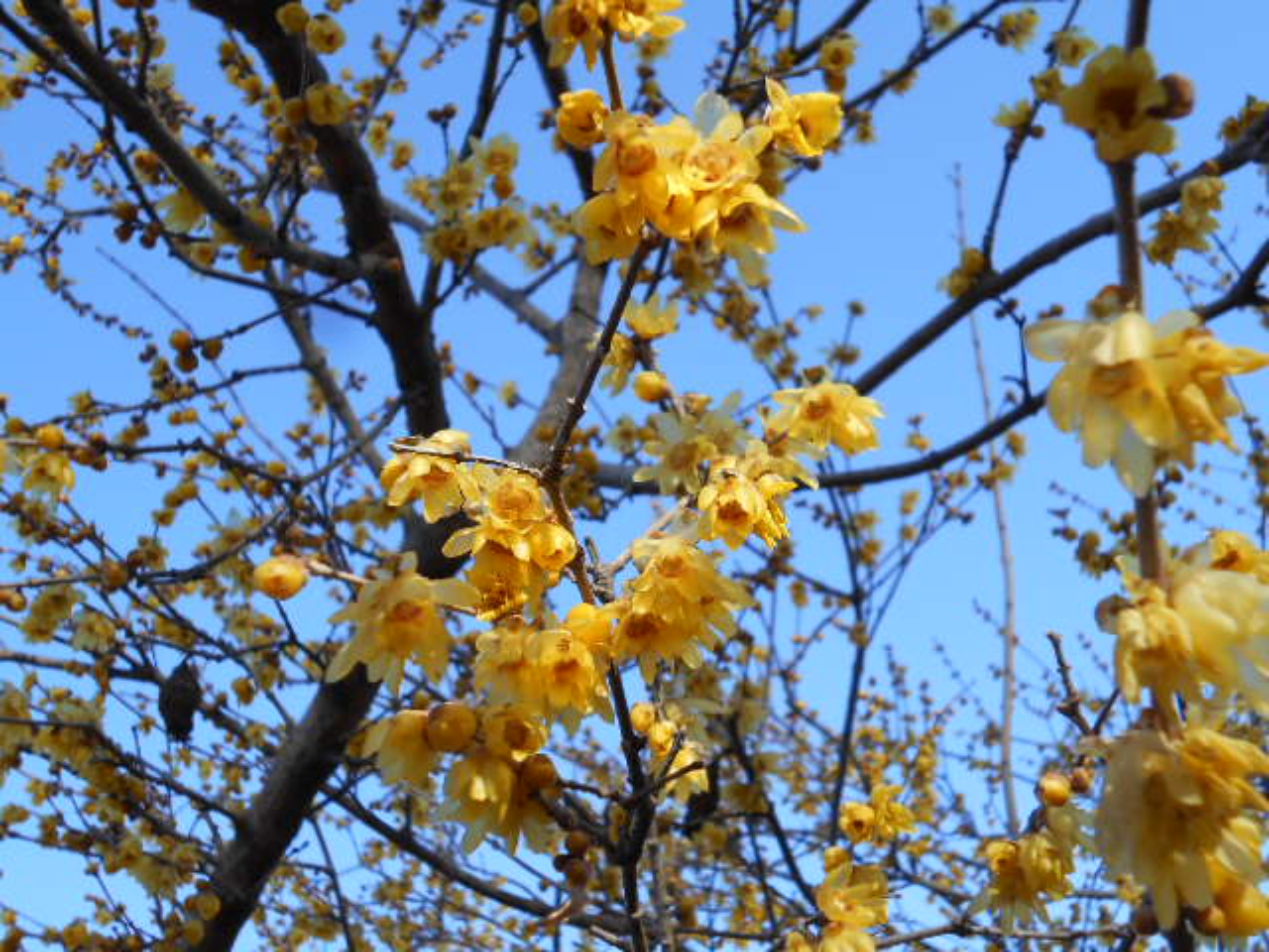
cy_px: 476
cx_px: 634
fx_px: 1430
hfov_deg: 47.9
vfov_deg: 36.8
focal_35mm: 39
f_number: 3.9
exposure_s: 1/320
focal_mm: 6.7
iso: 80
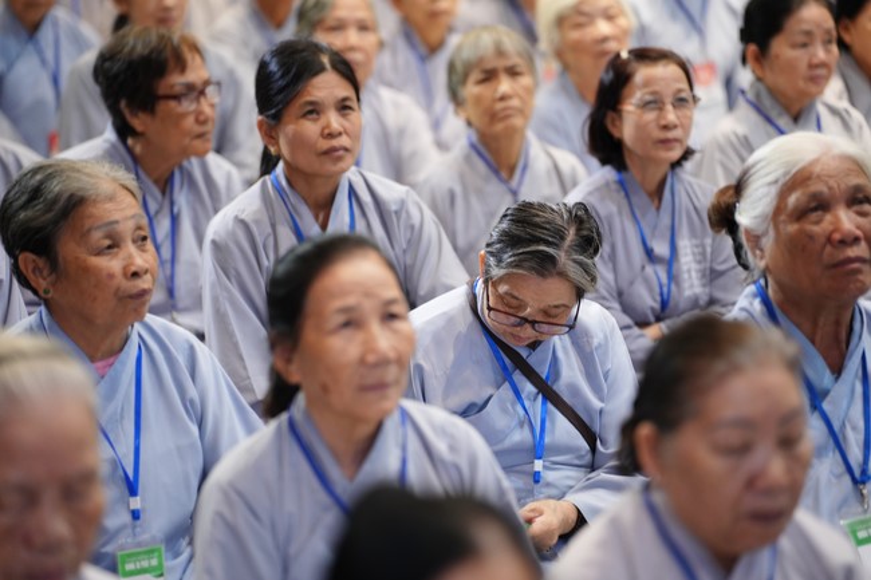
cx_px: 436
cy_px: 290
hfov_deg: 13.7
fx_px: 3628
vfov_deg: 9.1
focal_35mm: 150
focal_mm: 150
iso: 2000
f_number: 2.8
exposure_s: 1/100
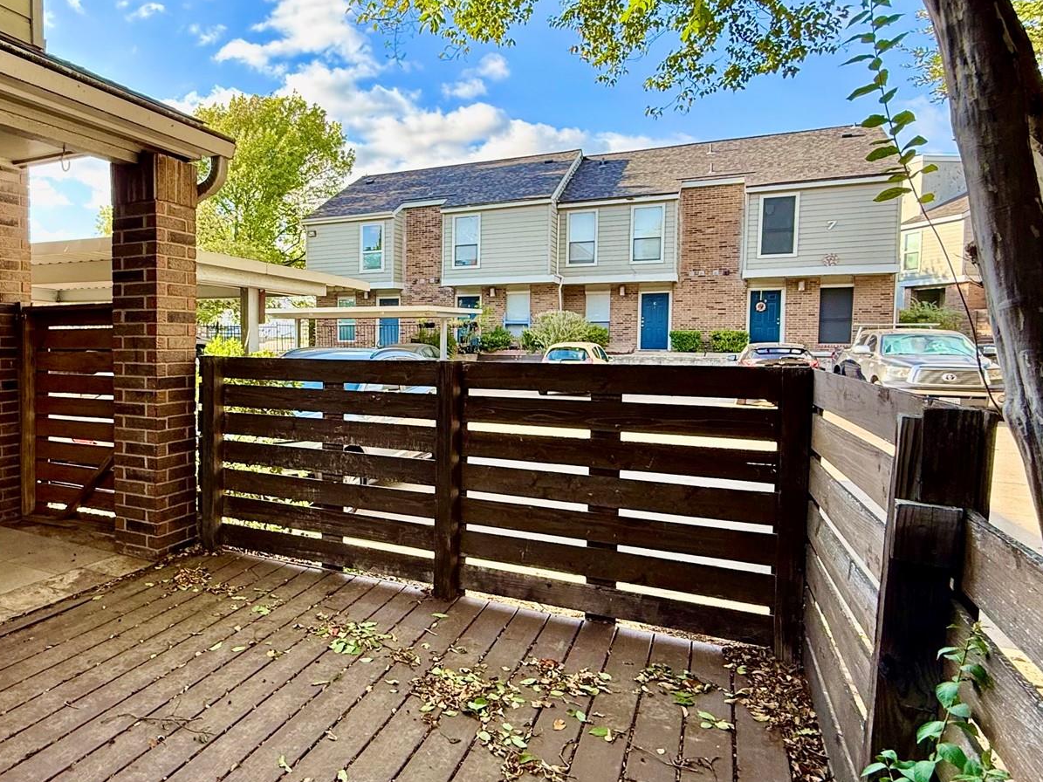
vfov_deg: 56.8
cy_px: 373
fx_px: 723
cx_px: 314
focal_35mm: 24
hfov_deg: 68.7
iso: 50
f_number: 2.2
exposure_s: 1/151
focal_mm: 2.22
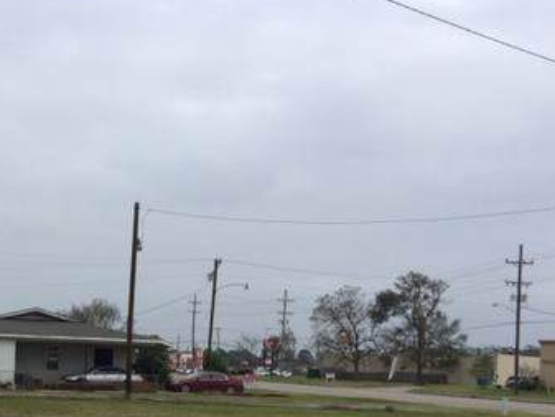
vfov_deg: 25.8
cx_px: 96
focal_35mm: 55
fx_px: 882
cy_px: 371
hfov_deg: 33.7
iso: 32
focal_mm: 4.15
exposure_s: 1/1276
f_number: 2.2
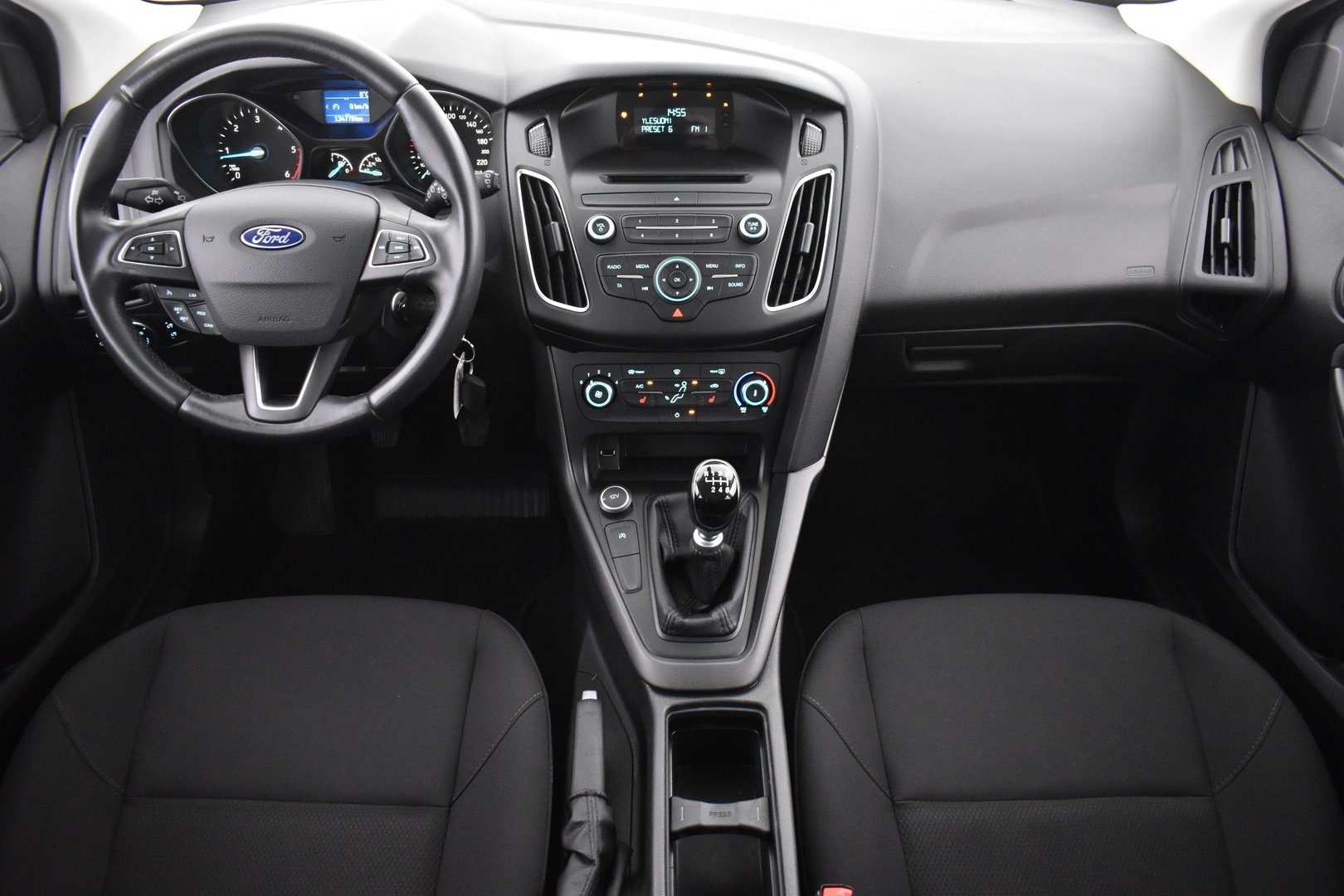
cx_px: 672
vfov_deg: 47.9
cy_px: 448
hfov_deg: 67.4
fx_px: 1008
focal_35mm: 27
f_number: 3.5
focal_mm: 18
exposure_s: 1/15
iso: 3200
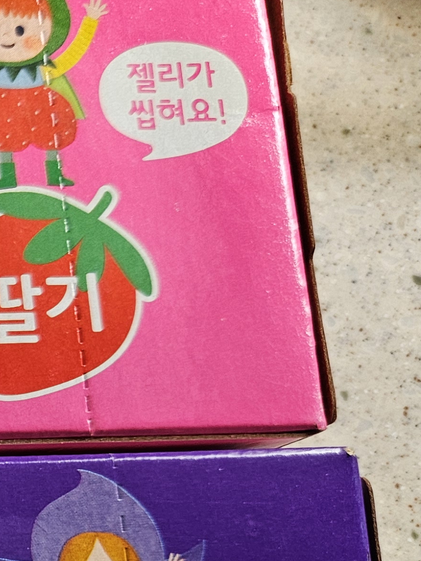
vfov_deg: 24.5
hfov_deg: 14.9
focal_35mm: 78
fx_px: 1264
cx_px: -462
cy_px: 472
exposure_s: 1/120
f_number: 1.8
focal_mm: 5.4
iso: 100
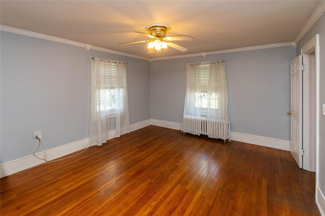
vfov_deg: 77.3
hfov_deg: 100.4
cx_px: 162
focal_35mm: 15
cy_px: 108
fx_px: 135
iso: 1250
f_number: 5.6
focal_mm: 10
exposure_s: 1/60
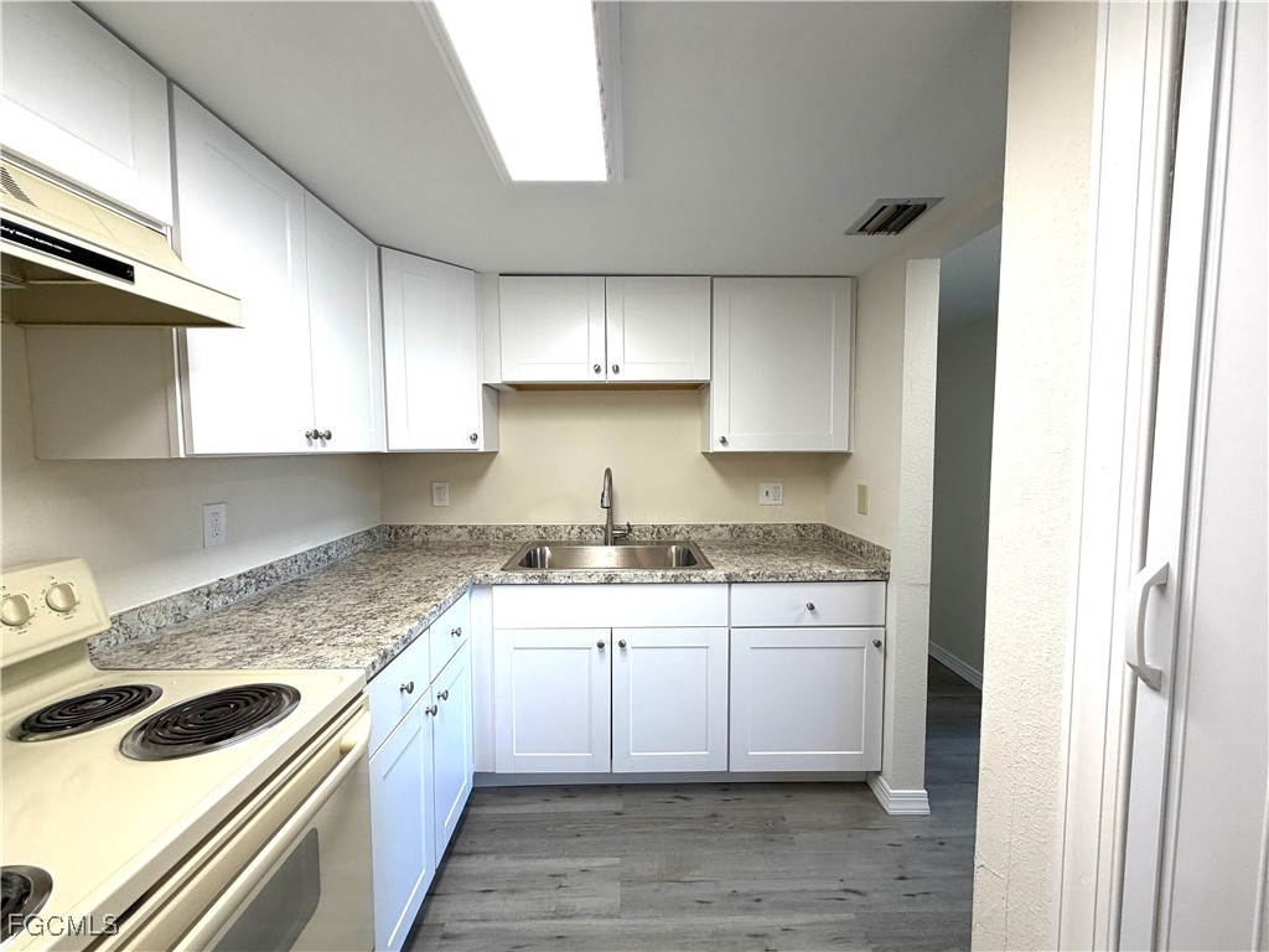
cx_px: 634
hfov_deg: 102.1
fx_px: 513
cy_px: 476
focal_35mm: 14
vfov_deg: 85.7
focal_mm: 2.22
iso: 125
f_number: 2.2
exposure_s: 1/120
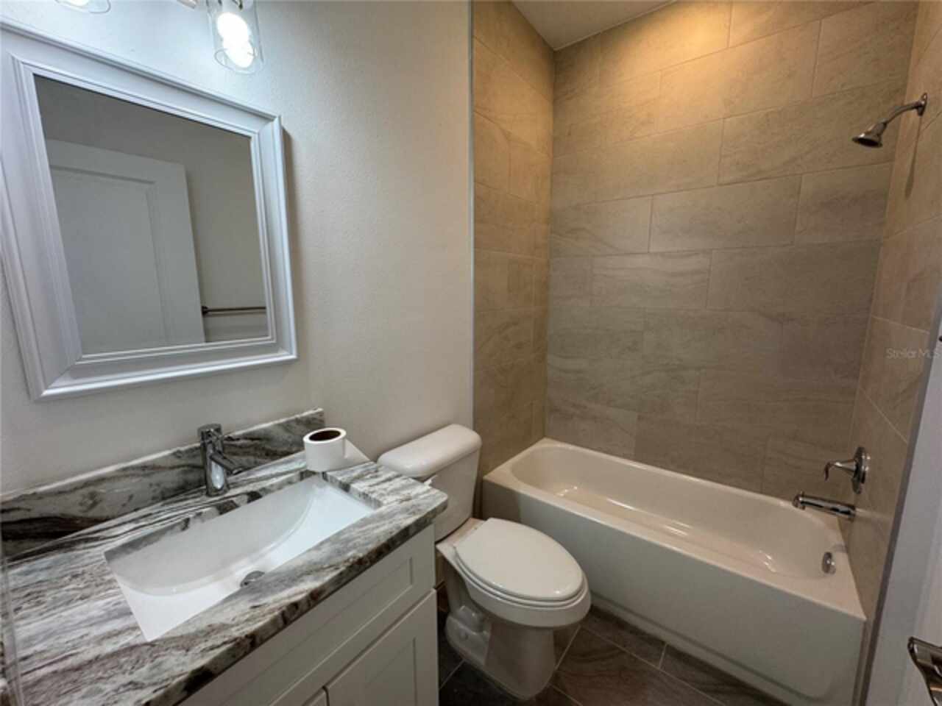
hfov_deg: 102.1
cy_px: 353
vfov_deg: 85.7
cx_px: 471
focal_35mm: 14
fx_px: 381
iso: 125
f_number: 2.2
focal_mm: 2.22
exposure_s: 1/120
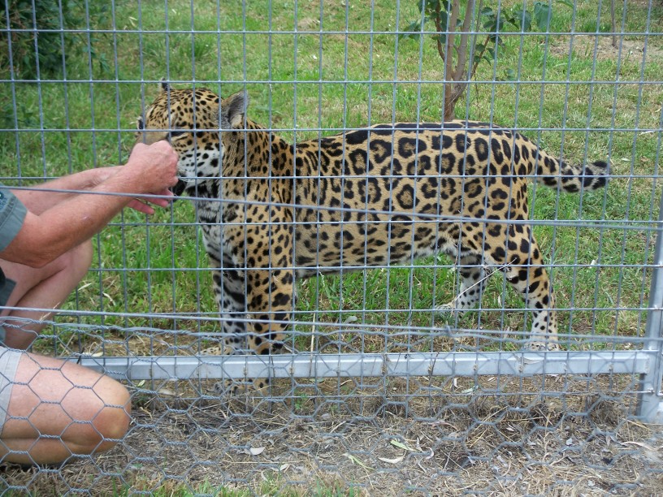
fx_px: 1341
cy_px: 248
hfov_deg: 27.8
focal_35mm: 70
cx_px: 332
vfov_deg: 21.0
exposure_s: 1/200
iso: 64
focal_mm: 14.7
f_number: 3.2
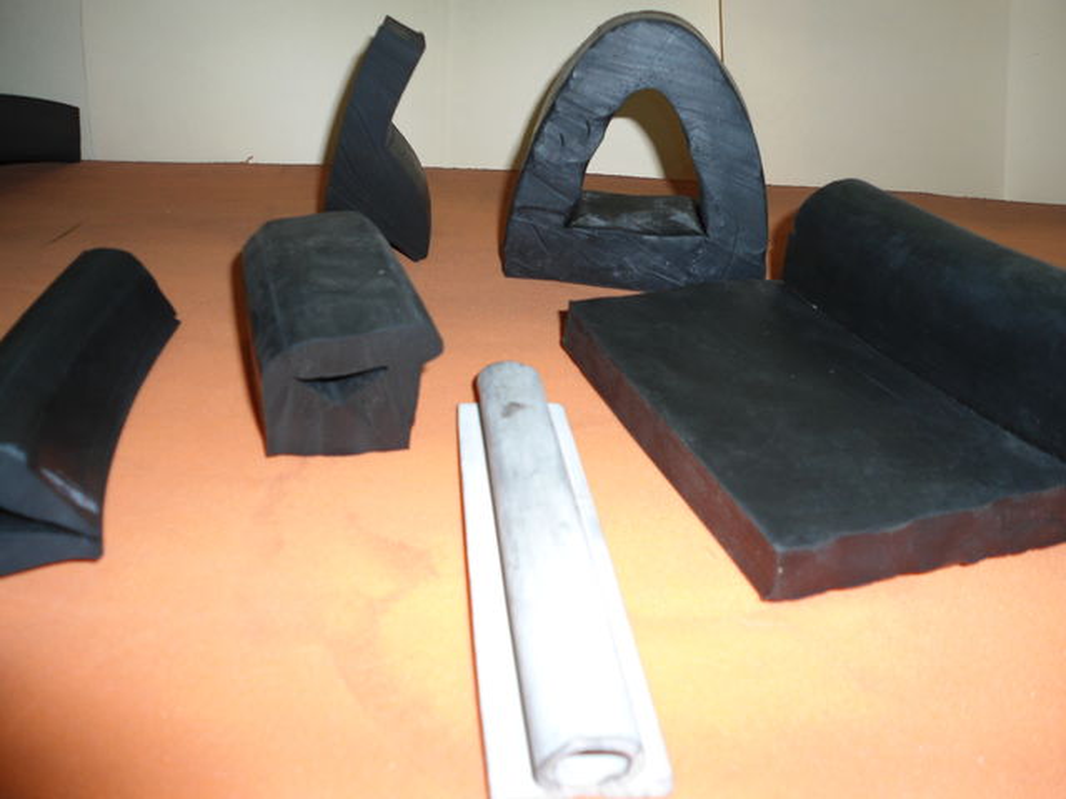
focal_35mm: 26
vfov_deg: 53.1
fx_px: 801
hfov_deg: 67.3
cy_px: 400
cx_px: 533
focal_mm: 4.7
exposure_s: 1/30
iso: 80
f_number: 2.8
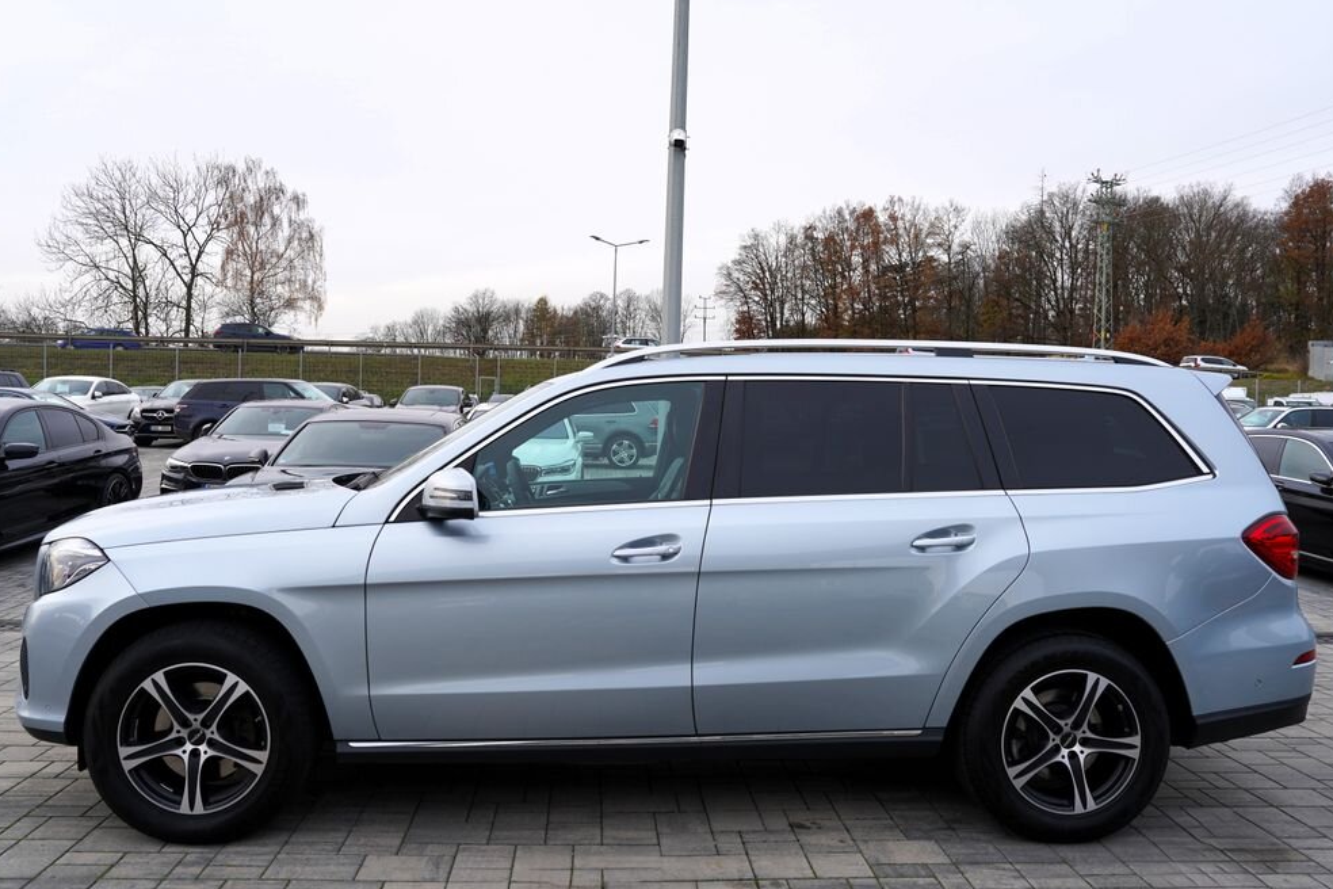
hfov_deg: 67.4
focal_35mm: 27
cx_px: 658
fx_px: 1000
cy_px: 438
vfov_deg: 47.9
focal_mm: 26
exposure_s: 1/125
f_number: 5.6
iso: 100
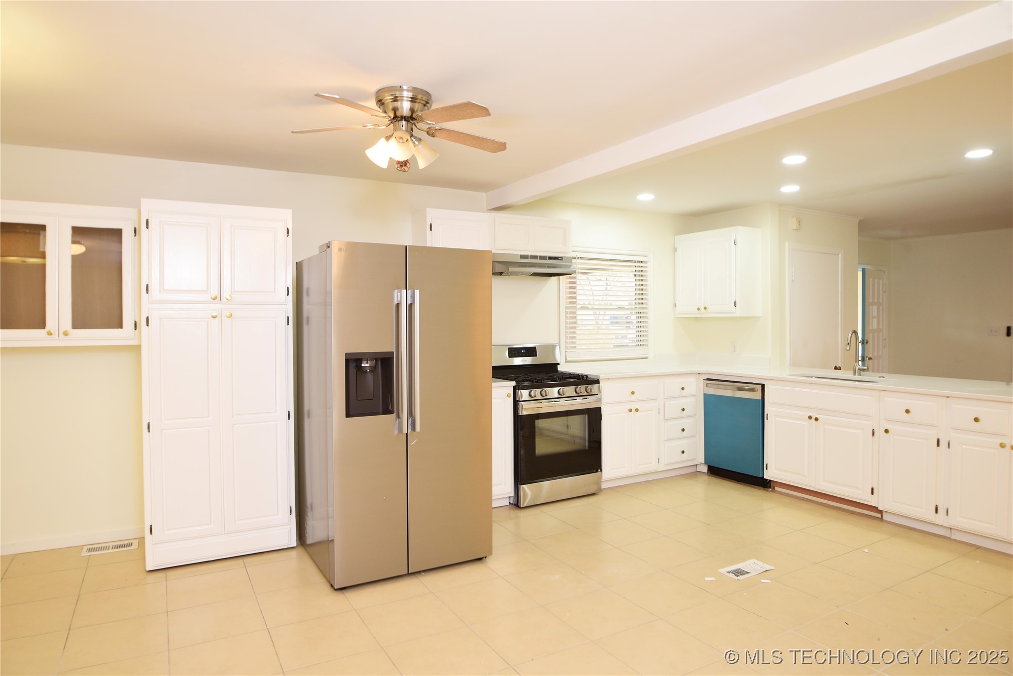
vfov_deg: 57.3
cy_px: 338
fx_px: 619
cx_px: 506
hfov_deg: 78.6
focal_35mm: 22
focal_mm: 22
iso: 500
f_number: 8
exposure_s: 1/20
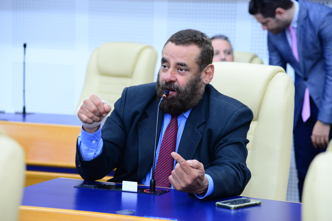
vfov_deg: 11.4
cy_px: 110
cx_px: 166
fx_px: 1107
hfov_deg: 17.1
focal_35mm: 120
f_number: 4.5
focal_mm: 120
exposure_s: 1/60
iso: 2500
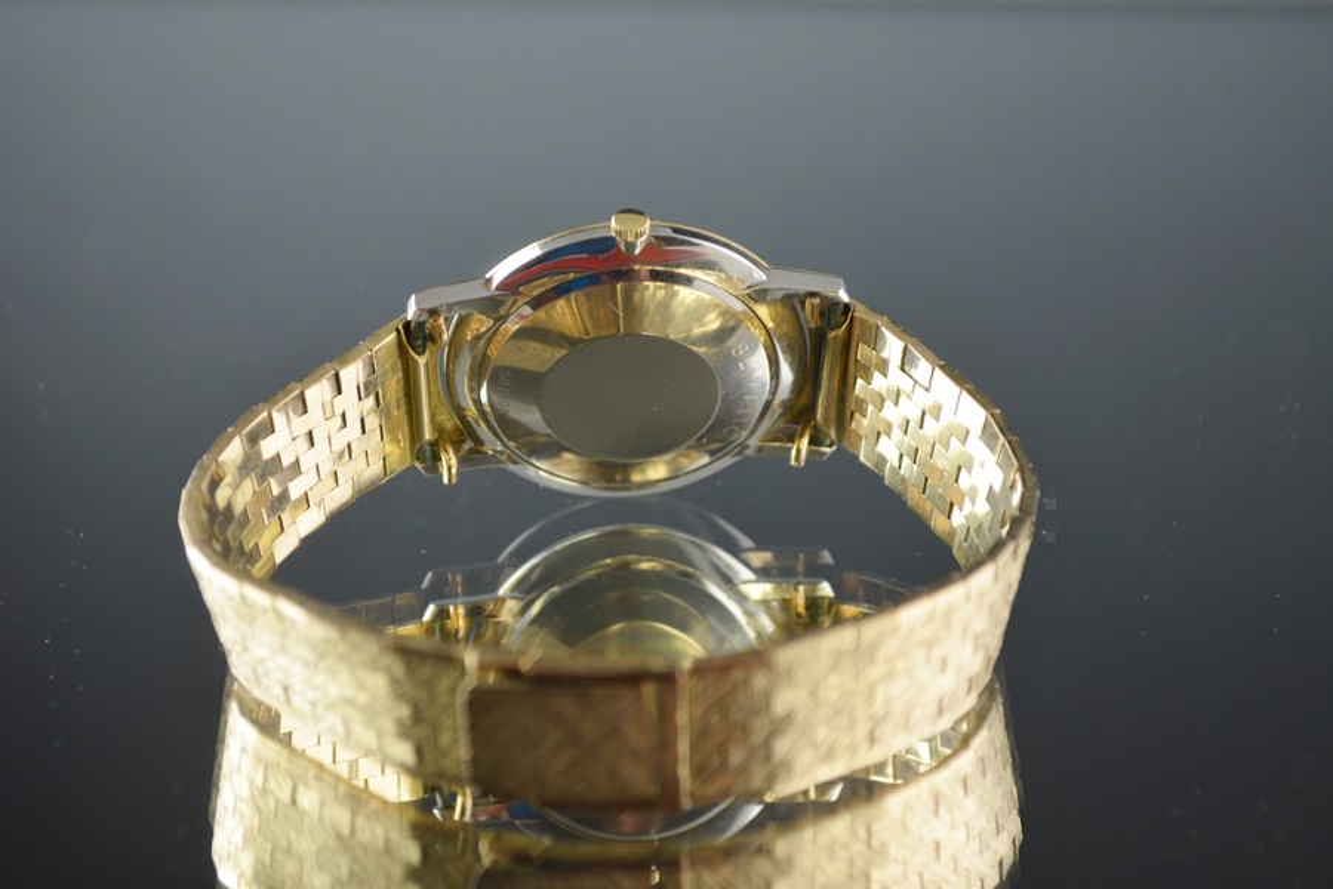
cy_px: 444
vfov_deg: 16.6
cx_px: 666
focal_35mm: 82
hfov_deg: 24.6
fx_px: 3055
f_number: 5.6
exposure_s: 1/80
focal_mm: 55
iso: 400
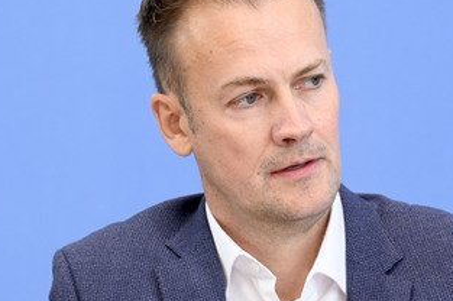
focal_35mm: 216
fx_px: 2715
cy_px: 129
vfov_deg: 6.3
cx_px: 260
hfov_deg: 9.5
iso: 4000
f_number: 7.1
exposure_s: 1/400
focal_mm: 150
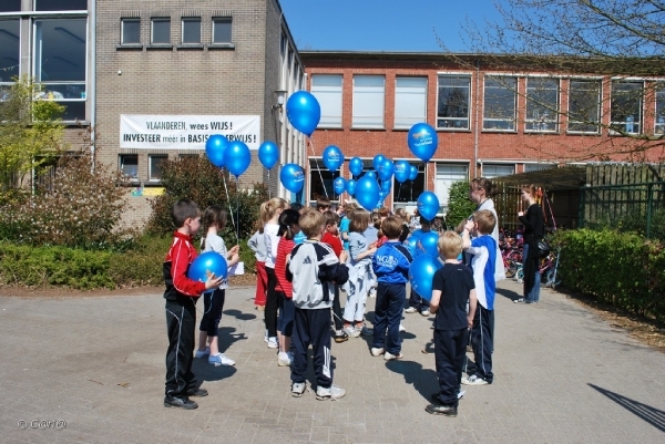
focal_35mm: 30
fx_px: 555
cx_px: 332
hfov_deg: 61.9
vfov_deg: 43.7
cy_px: 222
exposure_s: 1/250
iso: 100
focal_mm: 20
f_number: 8
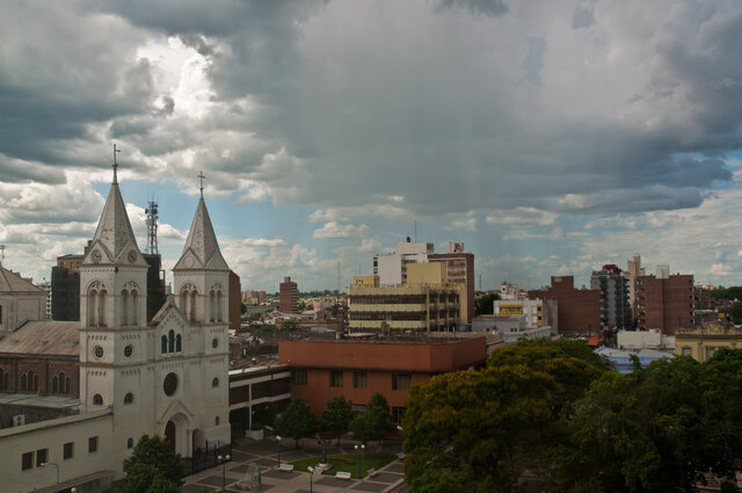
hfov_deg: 53.2
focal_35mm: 36
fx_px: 741
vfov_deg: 36.8
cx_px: 371
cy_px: 246
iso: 200
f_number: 6.3
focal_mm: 24
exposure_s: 1/160
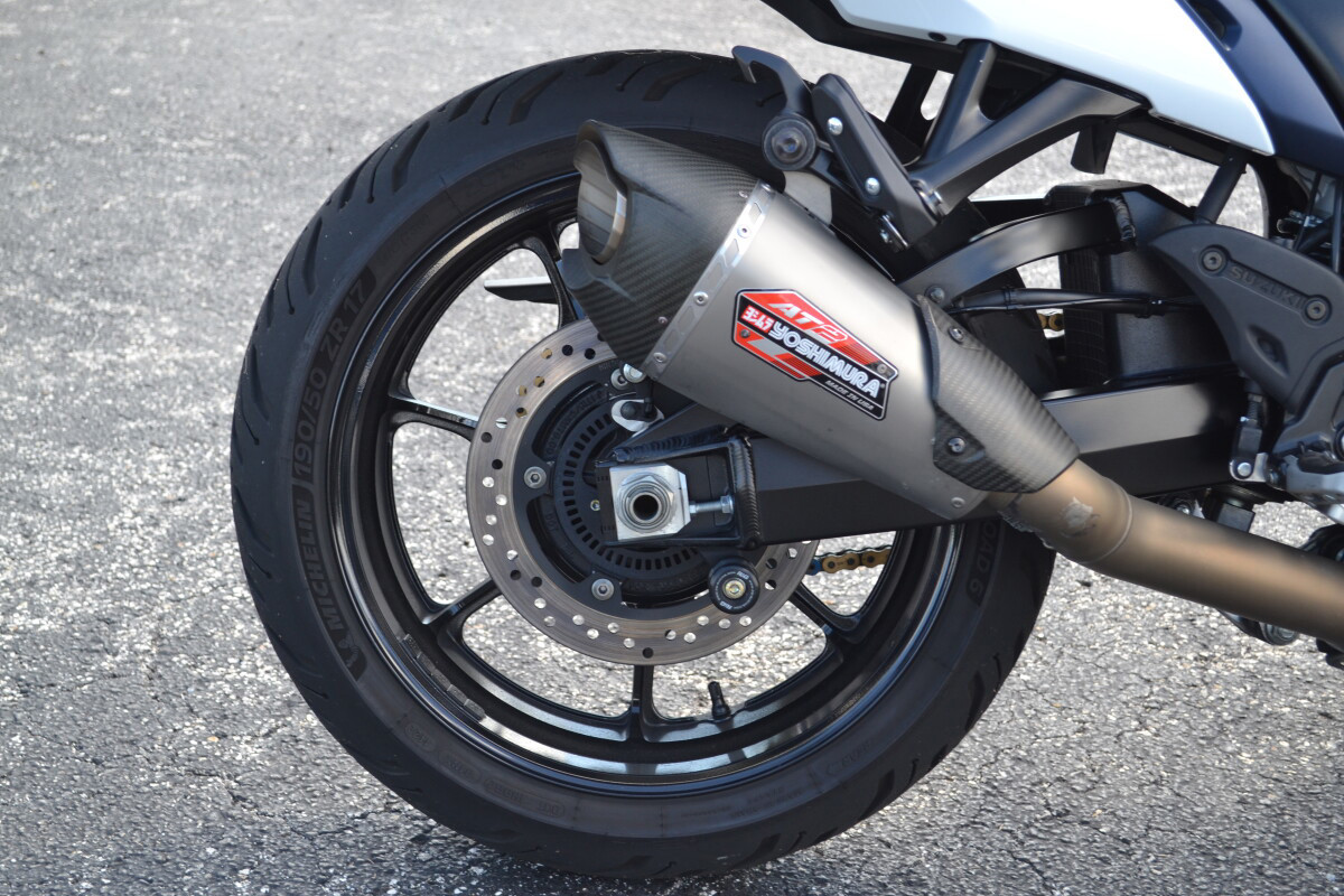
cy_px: 448
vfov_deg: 22.6
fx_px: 2240
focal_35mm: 60
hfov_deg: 33.4
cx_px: 672
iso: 220
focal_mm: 40
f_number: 5.6
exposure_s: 1/125
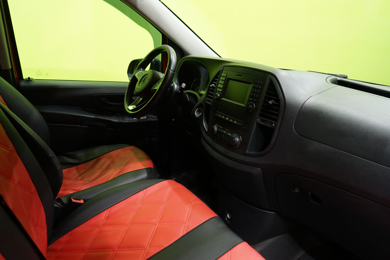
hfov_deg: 69.3
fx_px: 282
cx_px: 206
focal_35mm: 26
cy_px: 120
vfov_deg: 49.5
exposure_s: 1/20
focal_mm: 24
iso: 1250
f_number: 4.5
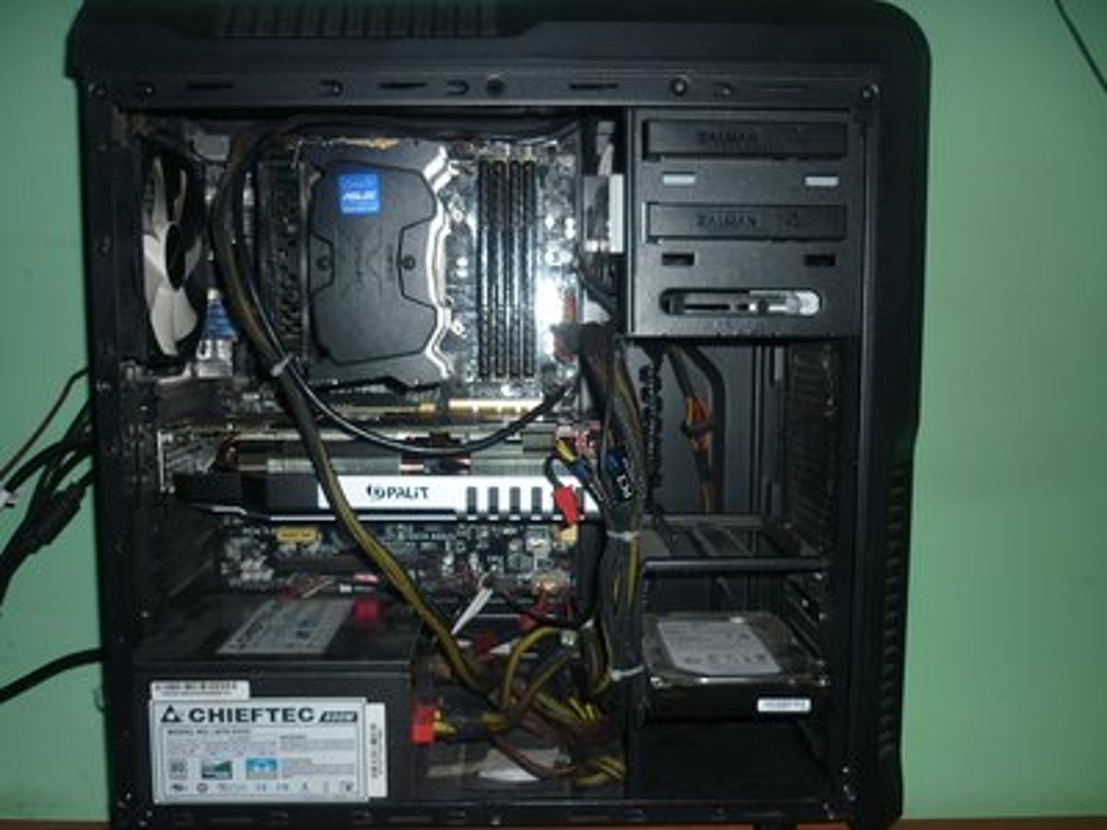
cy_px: 415
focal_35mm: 33
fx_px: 1055
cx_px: 554
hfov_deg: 55.4
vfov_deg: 42.9
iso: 100
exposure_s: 1/125
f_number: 2.8
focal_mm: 5.5
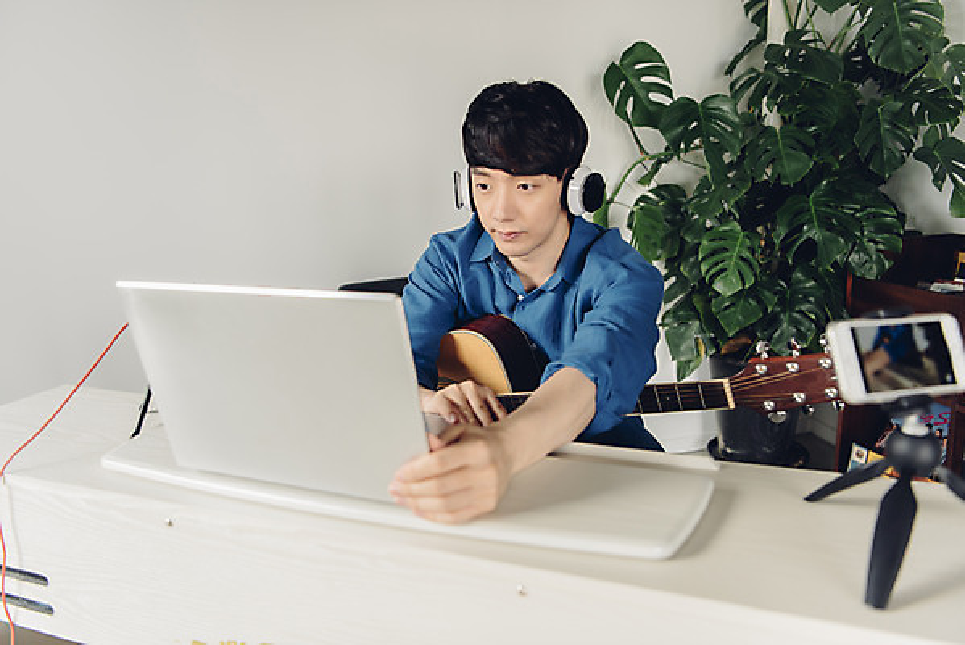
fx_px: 778
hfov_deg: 63.6
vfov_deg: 45.0
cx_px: 482
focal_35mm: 29
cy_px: 322
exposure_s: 1/100
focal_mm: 29
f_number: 2.8
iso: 320
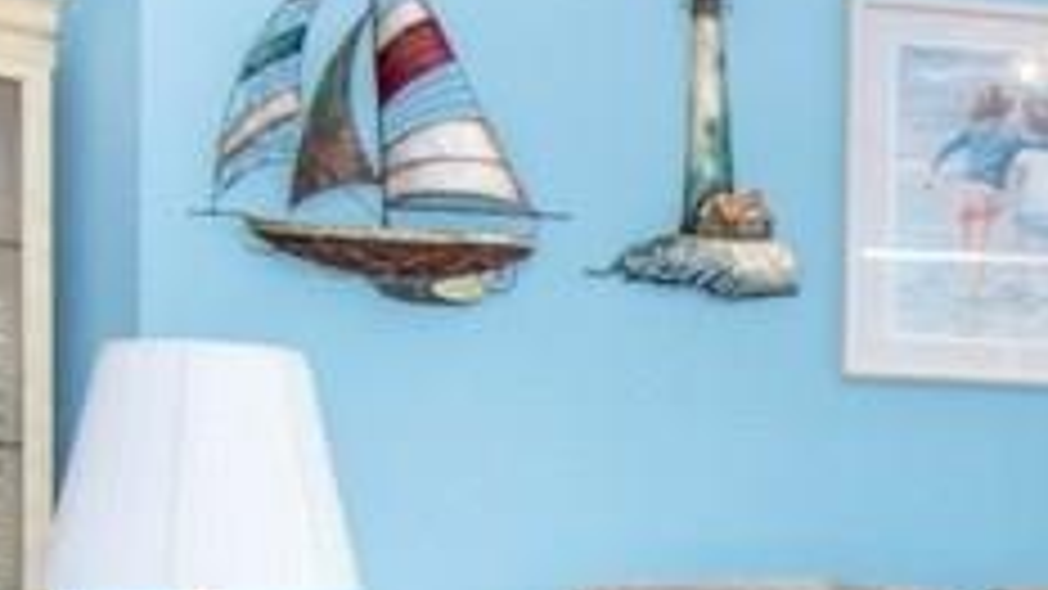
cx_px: 1489
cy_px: 610
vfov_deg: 14.3
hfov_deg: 22.0
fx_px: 2306
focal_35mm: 83
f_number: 10
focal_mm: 12
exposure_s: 1/200
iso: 640
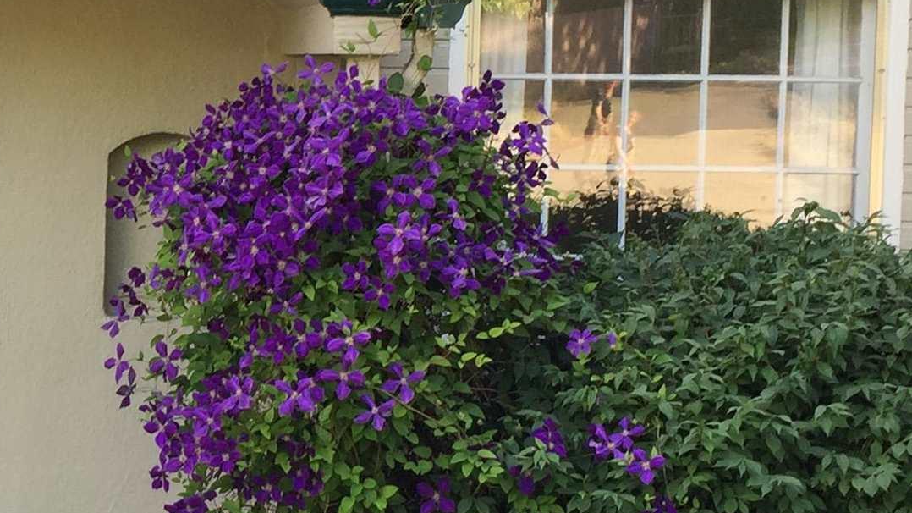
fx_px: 2176
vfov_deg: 13.4
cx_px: 13
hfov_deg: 22.8
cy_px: 234
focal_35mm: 90
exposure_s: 1/120
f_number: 2.2
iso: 32
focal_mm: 4.15
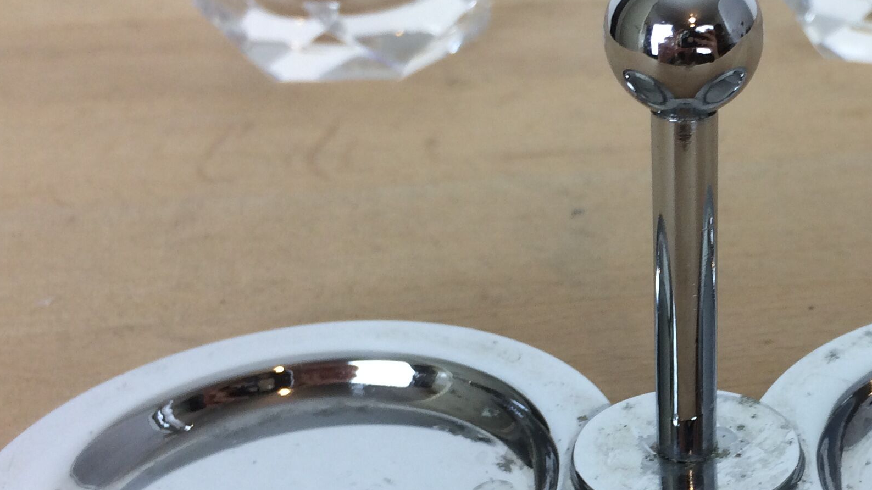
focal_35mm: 65
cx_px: 751
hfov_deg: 31.2
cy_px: 404
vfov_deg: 18.3
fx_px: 1503
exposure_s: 1/50
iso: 50
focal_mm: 4.15
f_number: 2.2
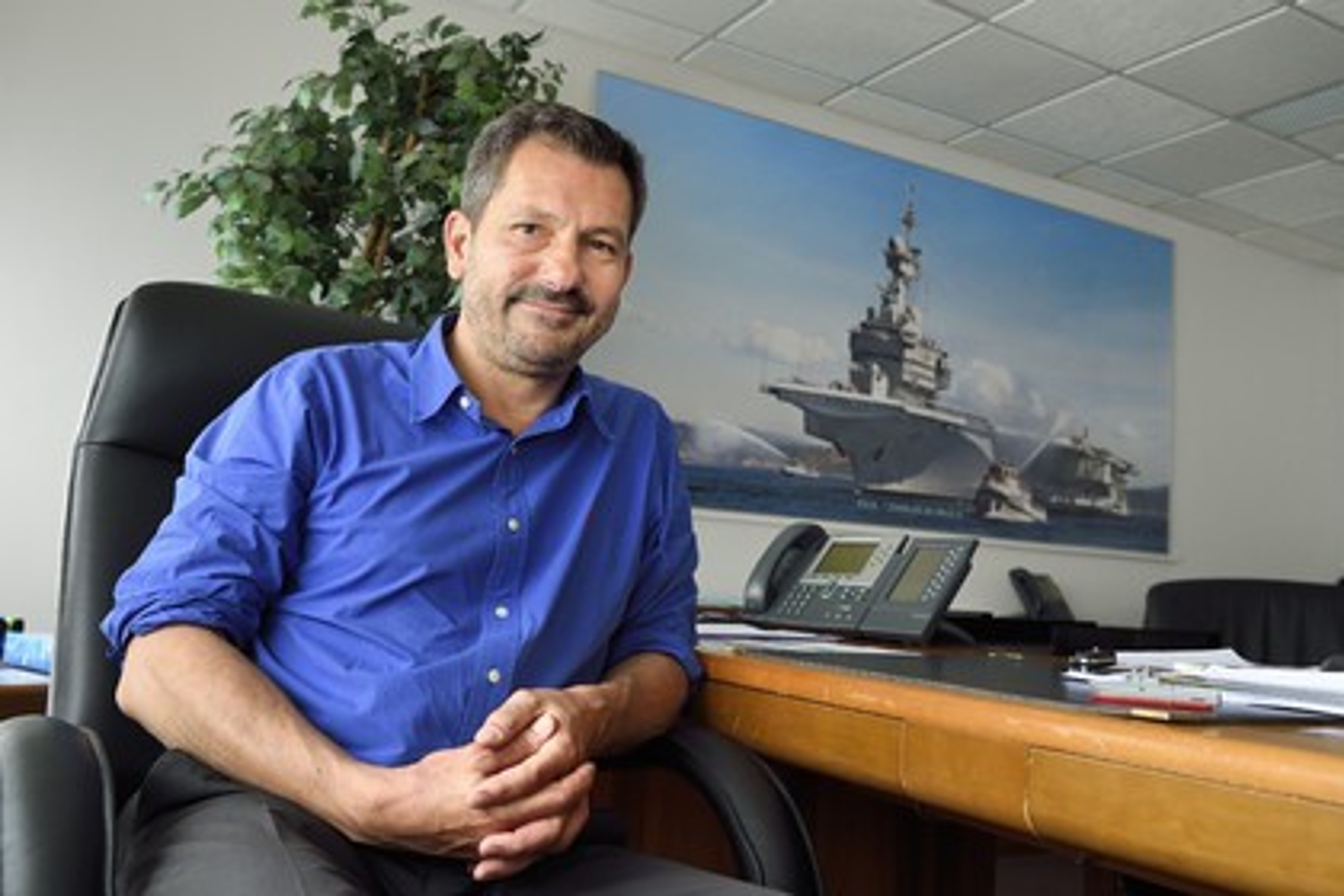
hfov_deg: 63.7
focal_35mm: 29
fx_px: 1083
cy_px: 448
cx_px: 672
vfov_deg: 45.0
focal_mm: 29
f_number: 5.6
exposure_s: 1/80
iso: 800
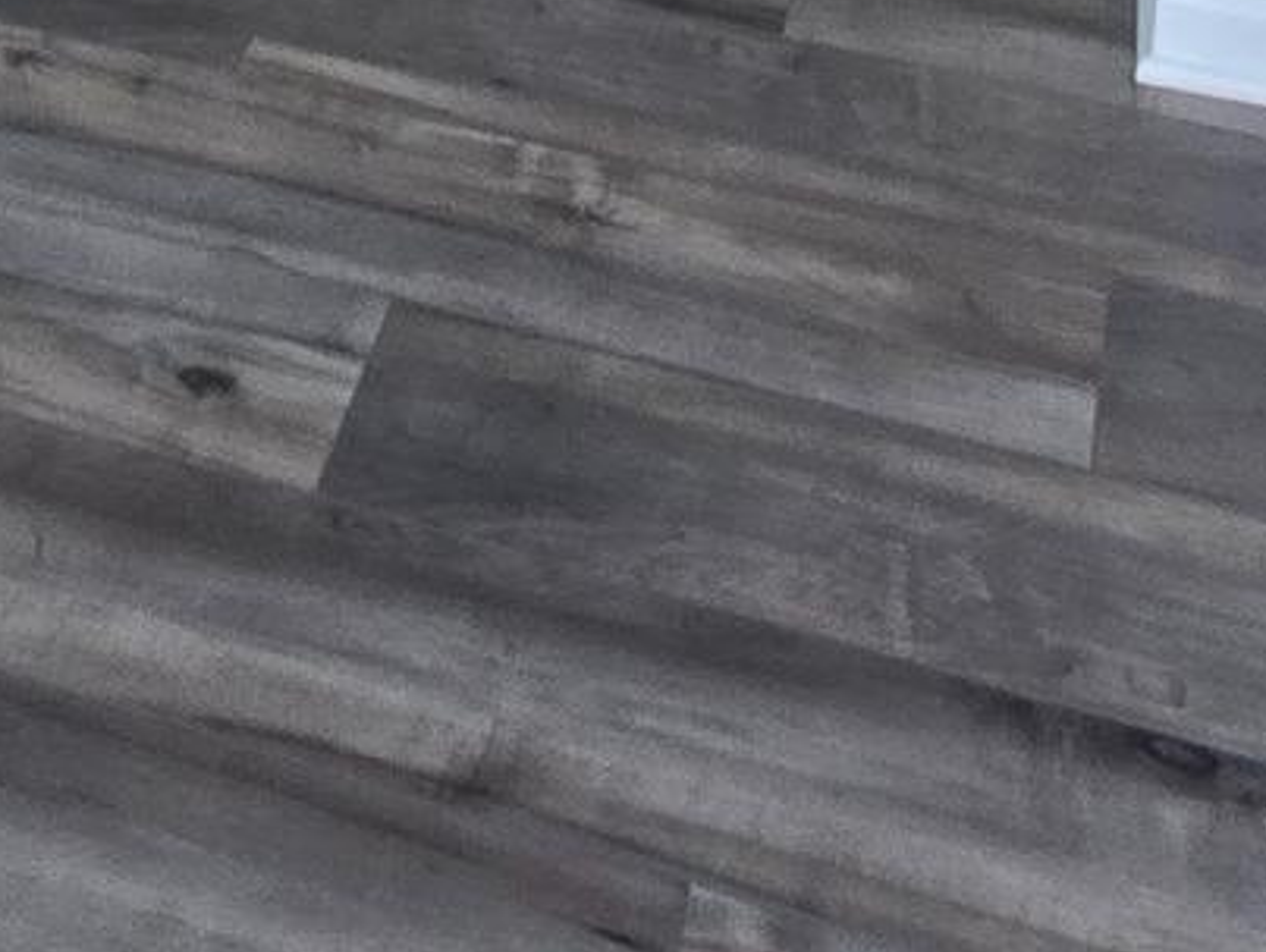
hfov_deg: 29.2
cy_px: -1357
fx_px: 2416
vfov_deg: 14.4
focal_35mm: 66
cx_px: 434
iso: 100
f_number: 2.2
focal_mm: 2.2
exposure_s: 1/60
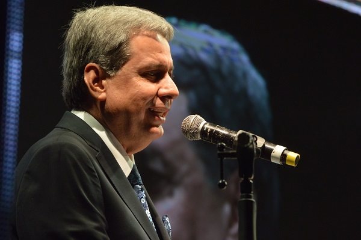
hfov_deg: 9.8
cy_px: 120
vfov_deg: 6.5
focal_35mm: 210
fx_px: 2104
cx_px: 180
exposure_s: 1/125
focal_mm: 140
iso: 800
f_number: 7.1
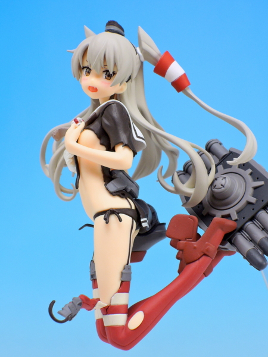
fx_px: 1239
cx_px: 134
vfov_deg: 16.4
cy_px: 178
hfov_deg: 12.3
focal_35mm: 120
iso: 400
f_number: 8
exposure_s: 1/6
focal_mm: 25.5
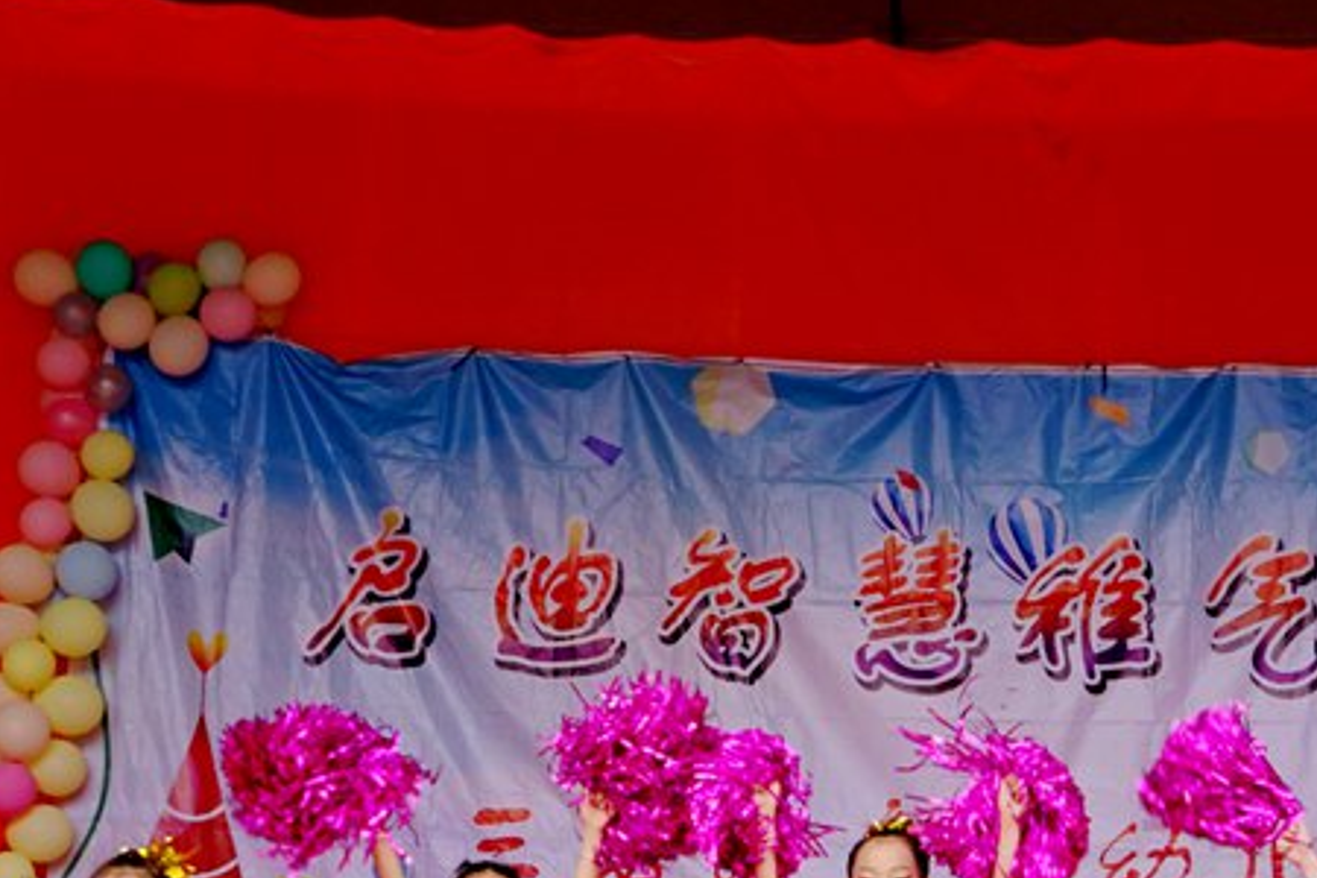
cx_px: 954
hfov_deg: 21.1
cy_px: 530
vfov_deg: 14.2
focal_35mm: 96
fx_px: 3512
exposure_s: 1/125
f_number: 6.7
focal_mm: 36
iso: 500
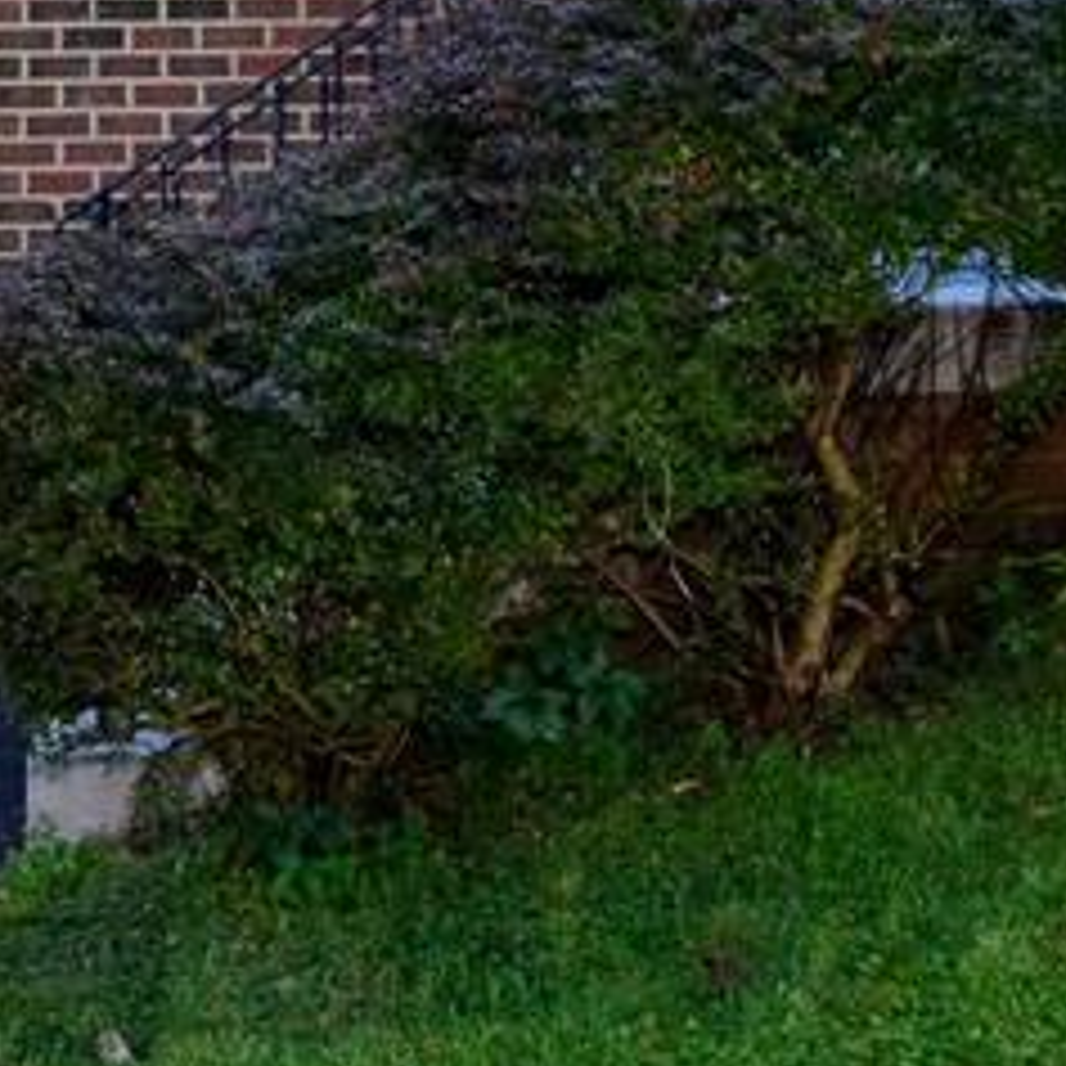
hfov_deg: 18.5
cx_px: 207
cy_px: -283
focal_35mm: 93
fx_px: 3240
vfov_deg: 17.6
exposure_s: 1/200
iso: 400
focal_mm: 12
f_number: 10
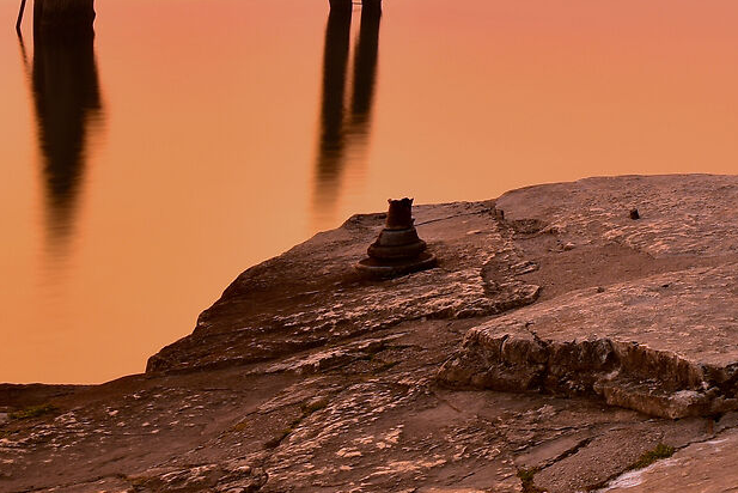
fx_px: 1436
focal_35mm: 70
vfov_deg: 18.4
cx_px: 1395
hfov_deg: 19.6
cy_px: -116
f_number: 11
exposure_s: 8
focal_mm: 18
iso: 64
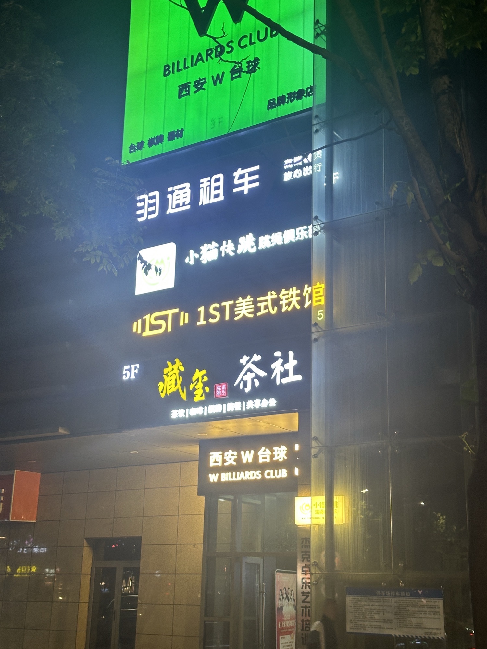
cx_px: 244
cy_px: 324
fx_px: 900
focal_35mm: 48
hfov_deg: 30.3
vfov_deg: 39.7
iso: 80
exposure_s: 1/50
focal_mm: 6.86
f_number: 1.78
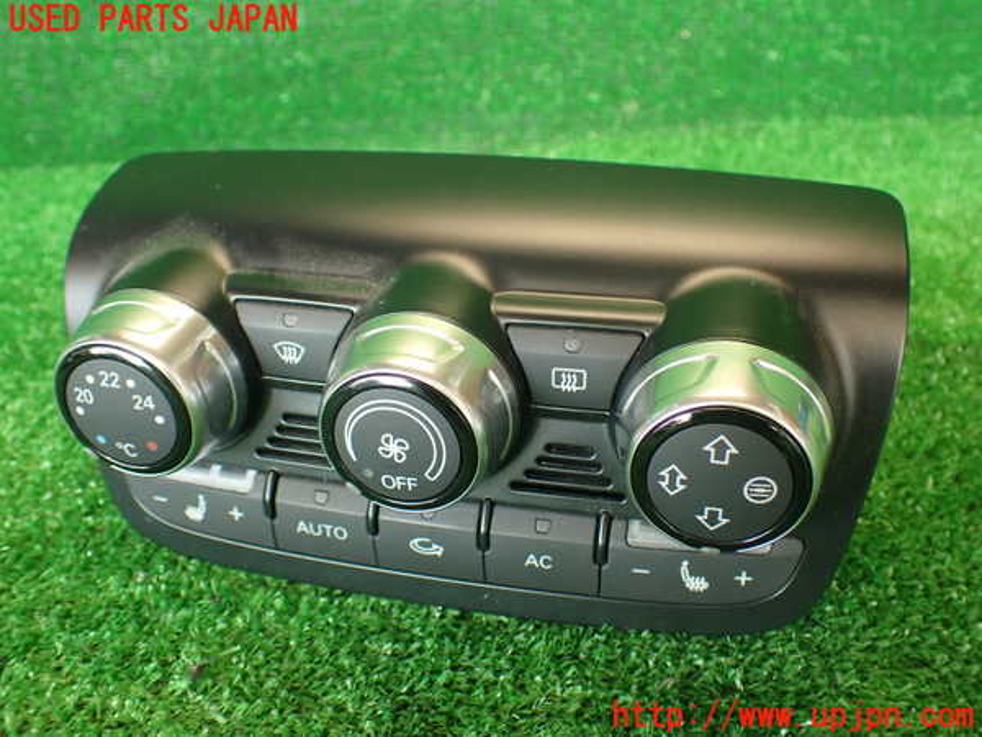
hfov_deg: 56.8
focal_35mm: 32
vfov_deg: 44.2
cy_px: 368
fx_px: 908
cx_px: 491
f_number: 2.4
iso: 200
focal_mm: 5.79
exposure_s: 1/40
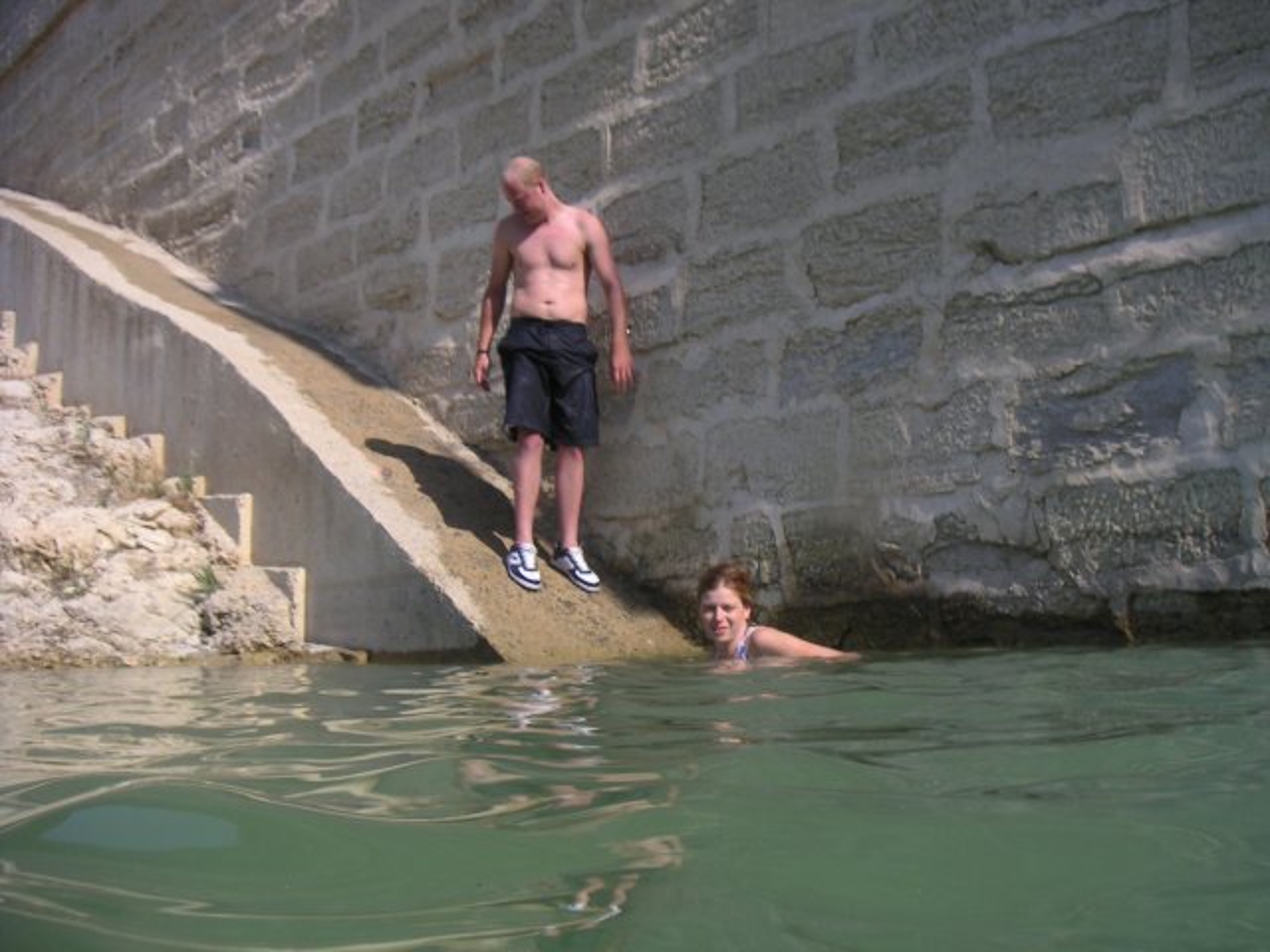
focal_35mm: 38
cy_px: 476
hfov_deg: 49.0
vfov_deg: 37.7
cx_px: 635
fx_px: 1394
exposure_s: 1/180
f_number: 6.7
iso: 50
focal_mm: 6
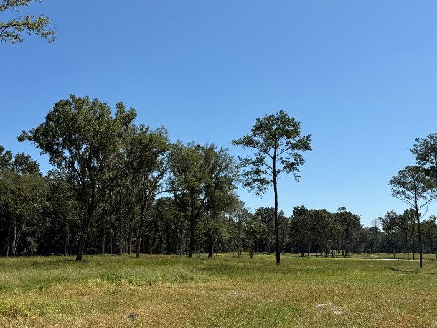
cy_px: 157
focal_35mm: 35
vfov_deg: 40.7
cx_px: 168
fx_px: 442
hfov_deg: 52.1
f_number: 1.78
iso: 80
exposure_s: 1/5714
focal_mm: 6.76
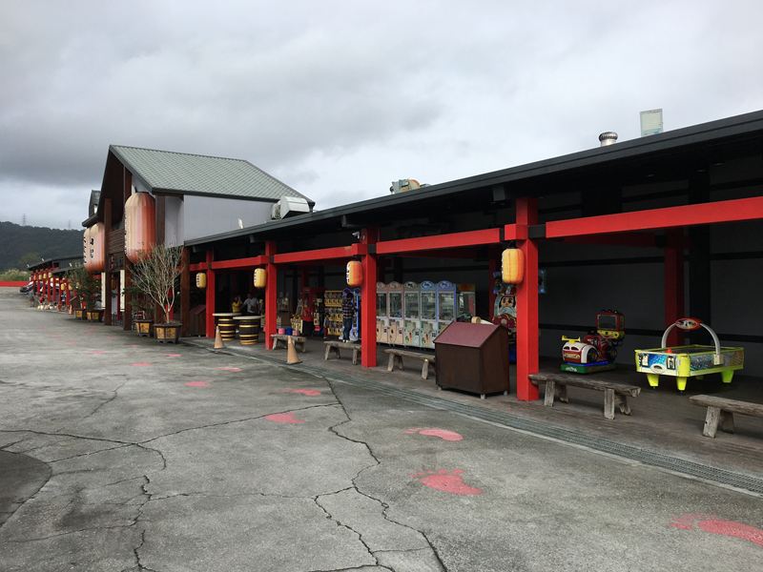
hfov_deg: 61.7
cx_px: 382
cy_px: 286
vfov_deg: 48.2
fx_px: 639
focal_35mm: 29
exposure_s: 1/1083
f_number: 2.2
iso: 25
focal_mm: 4.15
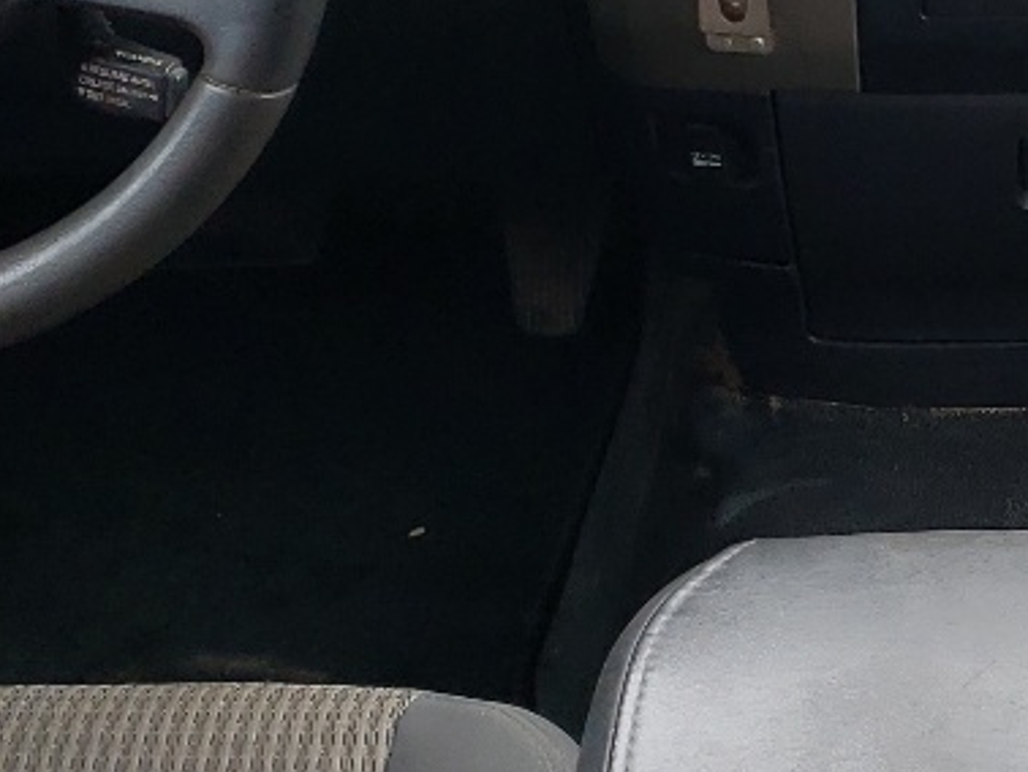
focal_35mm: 110
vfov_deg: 13.5
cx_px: 1104
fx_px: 3269
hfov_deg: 17.3
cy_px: 318
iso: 50
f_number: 1.5
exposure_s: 1/233
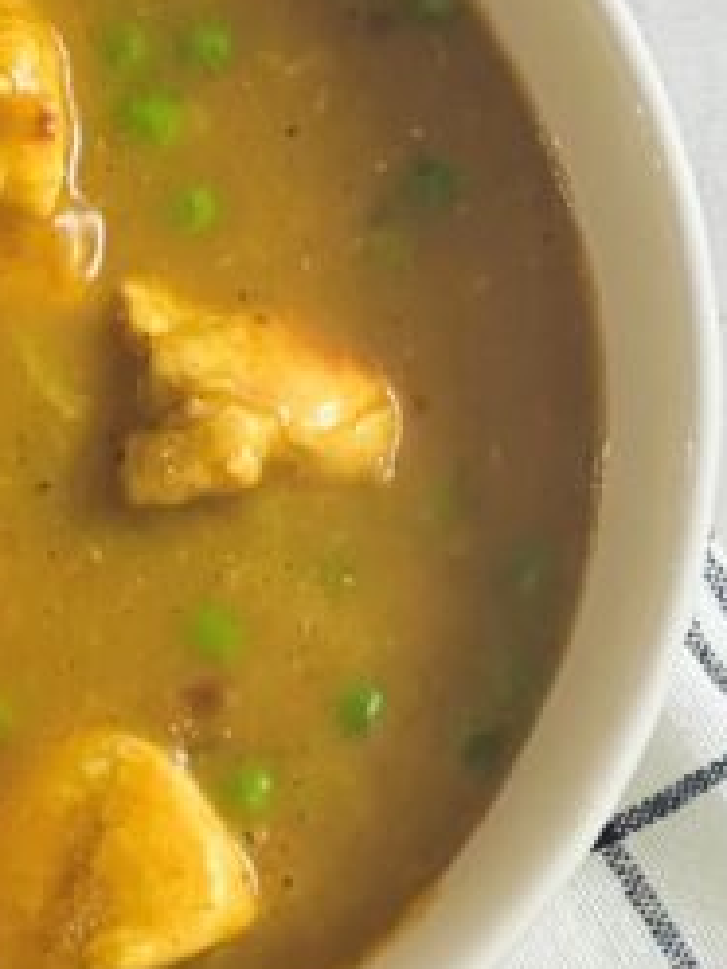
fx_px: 7421
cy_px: 311
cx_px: -113
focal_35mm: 265
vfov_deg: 7.5
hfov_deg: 5.6
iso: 160
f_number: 2.8
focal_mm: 9
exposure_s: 1/50
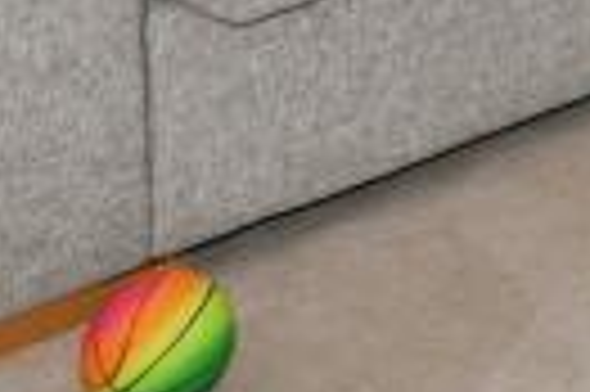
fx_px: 2046
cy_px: -858
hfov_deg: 12.2
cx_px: 1509
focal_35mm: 125
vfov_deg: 8.7
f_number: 8
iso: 400
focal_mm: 11
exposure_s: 1/100
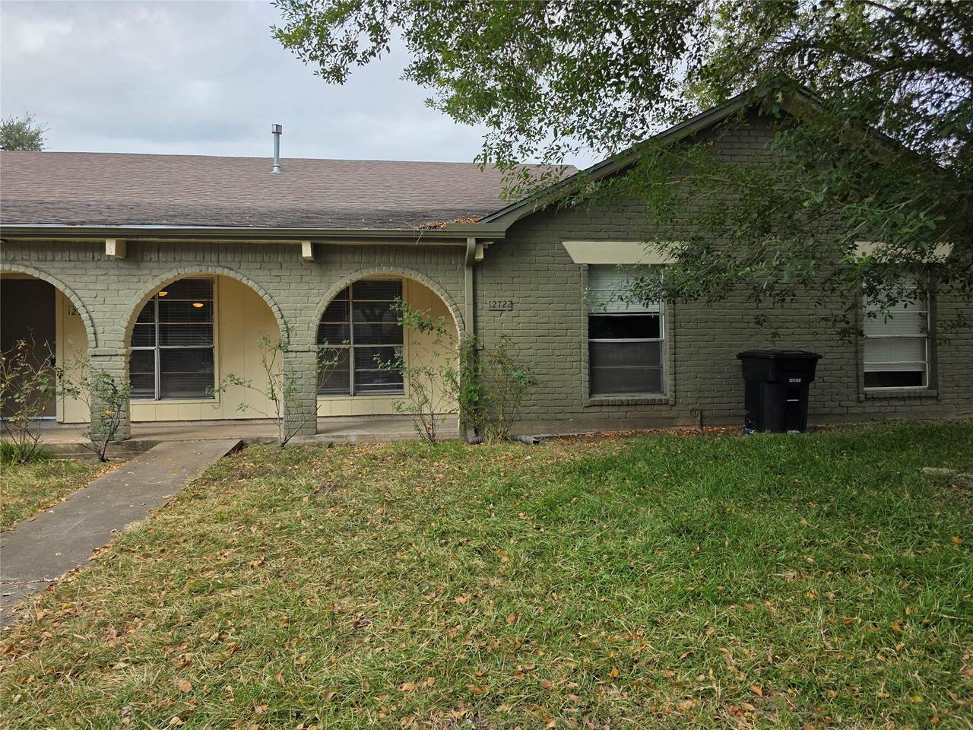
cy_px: 365
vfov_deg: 58.9
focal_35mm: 23
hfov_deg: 73.9
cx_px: 486
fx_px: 646
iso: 80
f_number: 1.7
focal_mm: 6.3
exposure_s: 1/3151
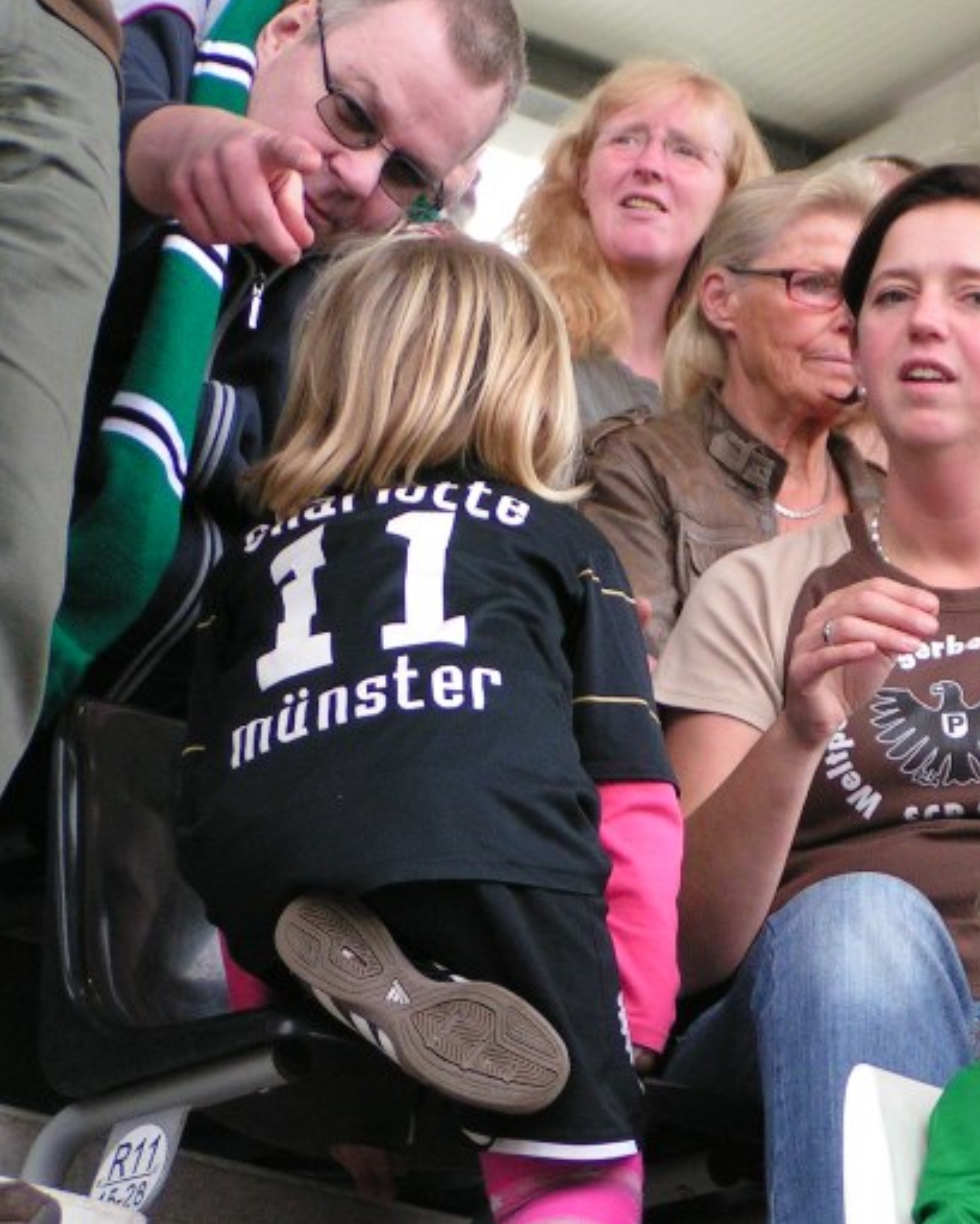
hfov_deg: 7.7
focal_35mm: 200
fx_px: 7249
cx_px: 786
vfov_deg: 9.7
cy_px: 628
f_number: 3.5
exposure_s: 1/200
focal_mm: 20
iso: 125
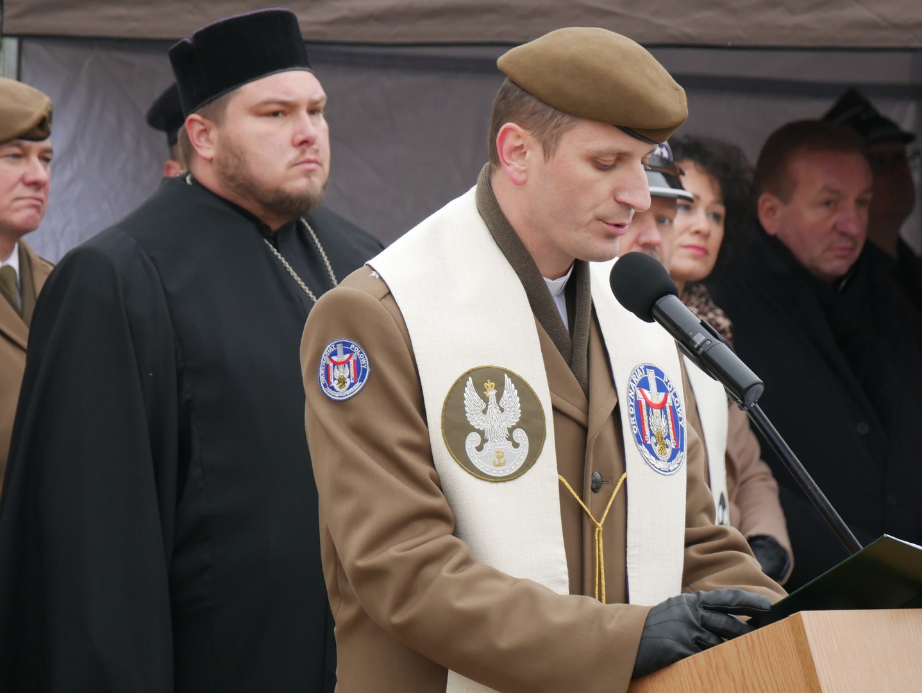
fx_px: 6076
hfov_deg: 8.7
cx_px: 461
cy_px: 346
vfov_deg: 6.5
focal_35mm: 228
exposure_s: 1/250
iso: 800
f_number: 5.6
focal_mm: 114
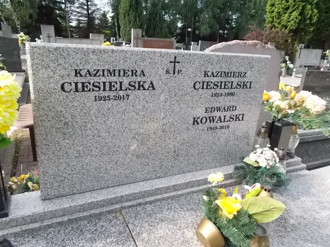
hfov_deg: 67.3
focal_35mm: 26
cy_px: 124
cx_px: 165
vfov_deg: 53.1
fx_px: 248
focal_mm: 4.6
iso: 400
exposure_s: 1/250
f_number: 8
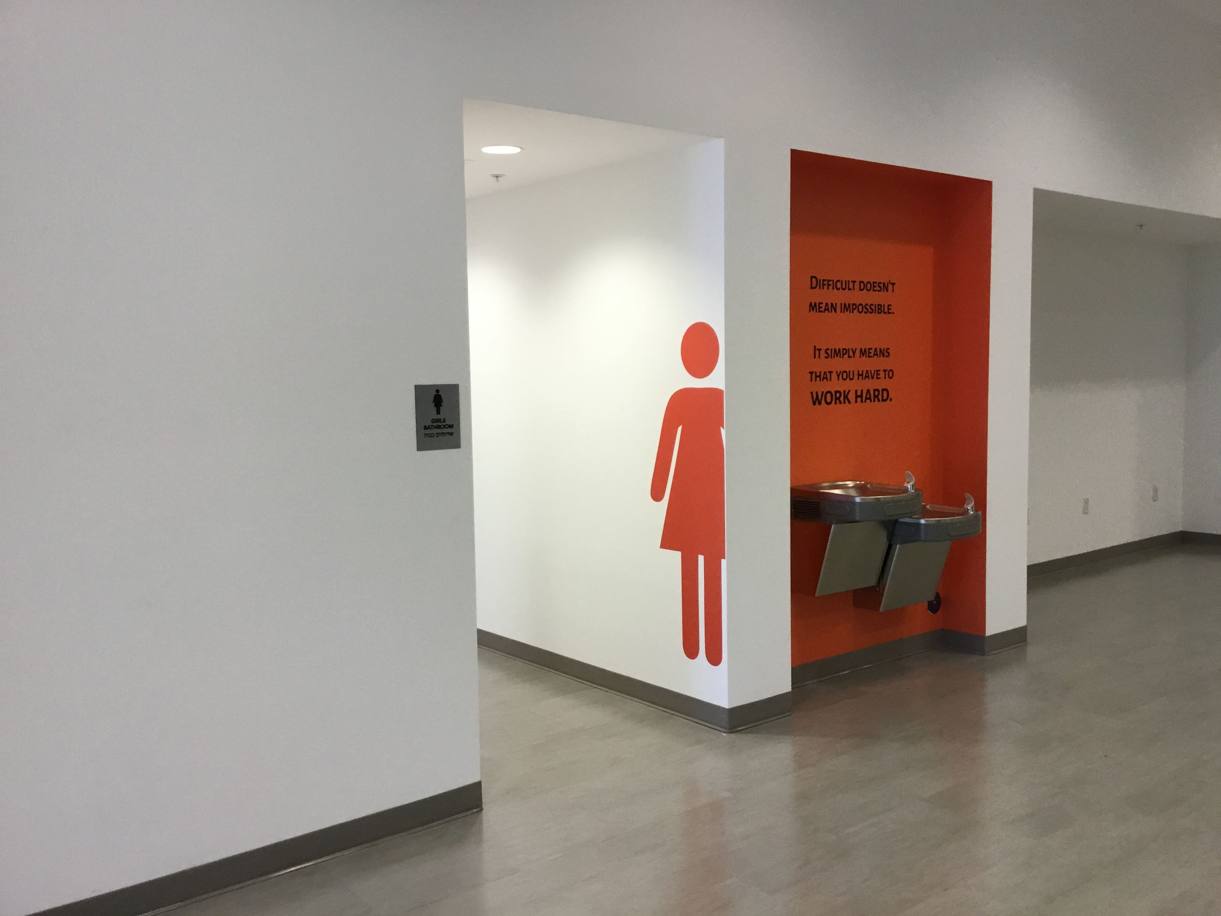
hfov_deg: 58.4
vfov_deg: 45.4
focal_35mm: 31
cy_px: 458
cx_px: 610
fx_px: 1093
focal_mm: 3.3
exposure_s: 1/30
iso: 50
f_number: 2.4
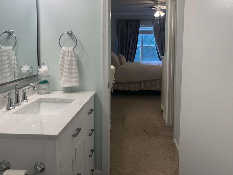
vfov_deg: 42.7
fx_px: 222
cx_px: 114
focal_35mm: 33
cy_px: 68
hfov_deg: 55.3
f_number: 1.6
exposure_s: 1/120
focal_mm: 5.1
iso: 50
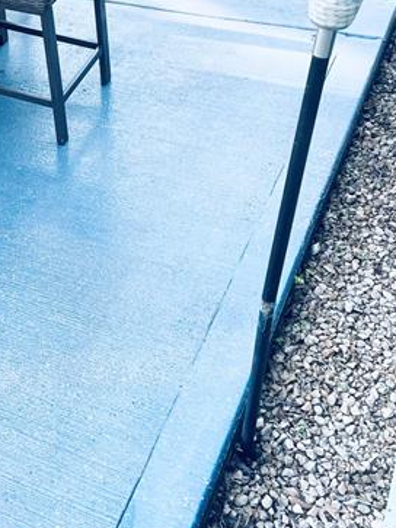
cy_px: 105
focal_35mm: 55
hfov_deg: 25.3
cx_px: 3
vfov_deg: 33.9
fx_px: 839
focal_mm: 4.2
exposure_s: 1/593
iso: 32
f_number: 1.6
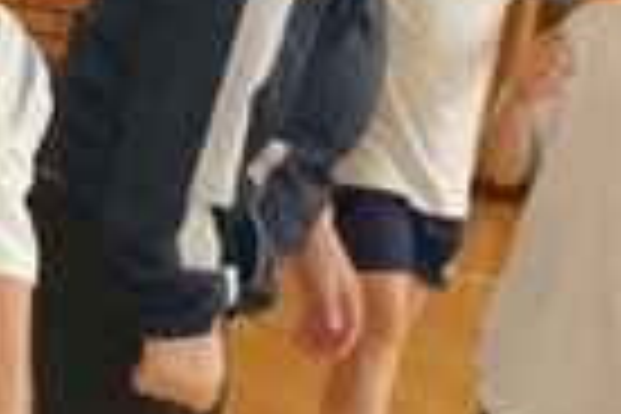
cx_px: 594
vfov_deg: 6.5
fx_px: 3657
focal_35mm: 212
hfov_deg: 9.6
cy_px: 256
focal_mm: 30
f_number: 3.5
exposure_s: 1/60
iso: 400
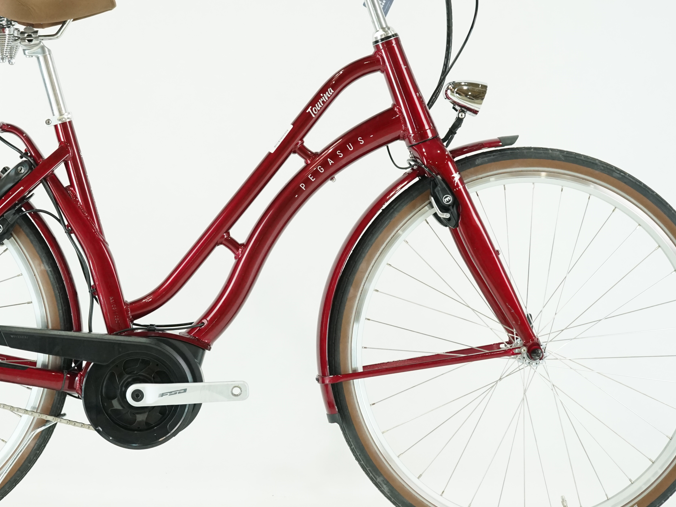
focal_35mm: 99
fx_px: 1933
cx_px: 193
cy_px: 211
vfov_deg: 14.9
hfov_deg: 19.7
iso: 2500
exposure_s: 1/200
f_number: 6.3
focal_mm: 64
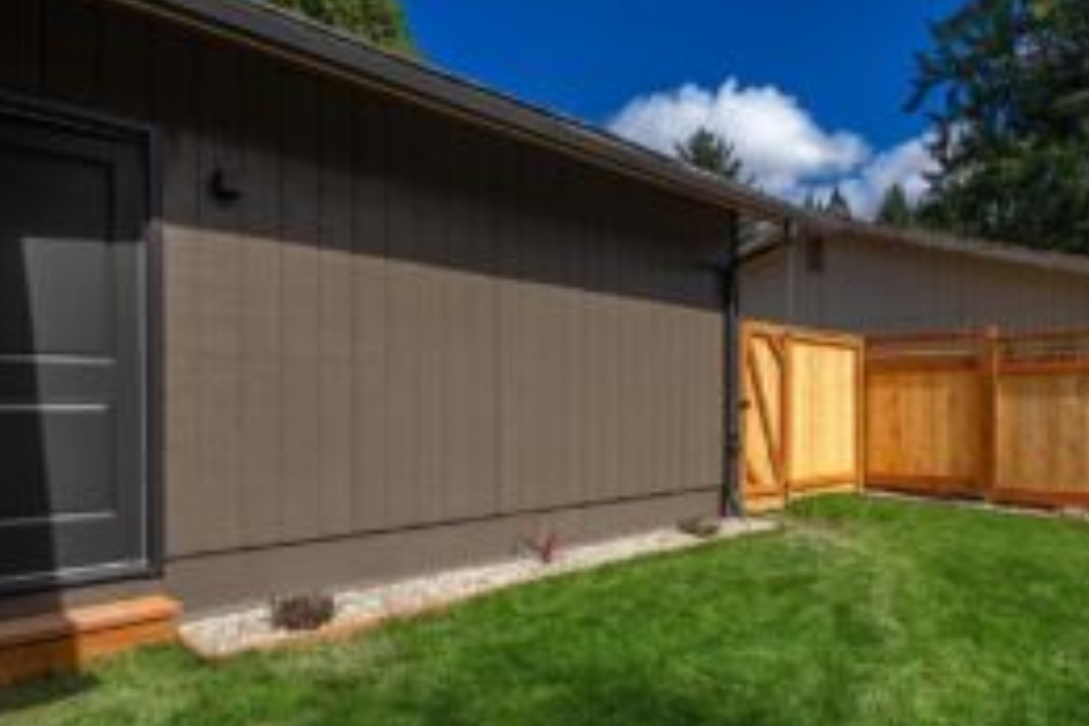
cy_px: 407
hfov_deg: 75.7
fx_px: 696
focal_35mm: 23
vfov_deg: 55.0
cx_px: 618
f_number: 7.1
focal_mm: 15
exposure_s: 1/125
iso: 80
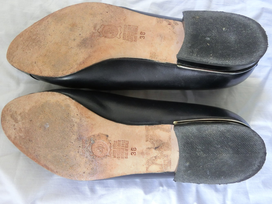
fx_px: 196
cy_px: 102
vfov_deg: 54.9
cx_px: 136
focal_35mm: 25
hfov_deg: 69.4
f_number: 3.5
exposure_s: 1/40
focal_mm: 4.5
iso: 400
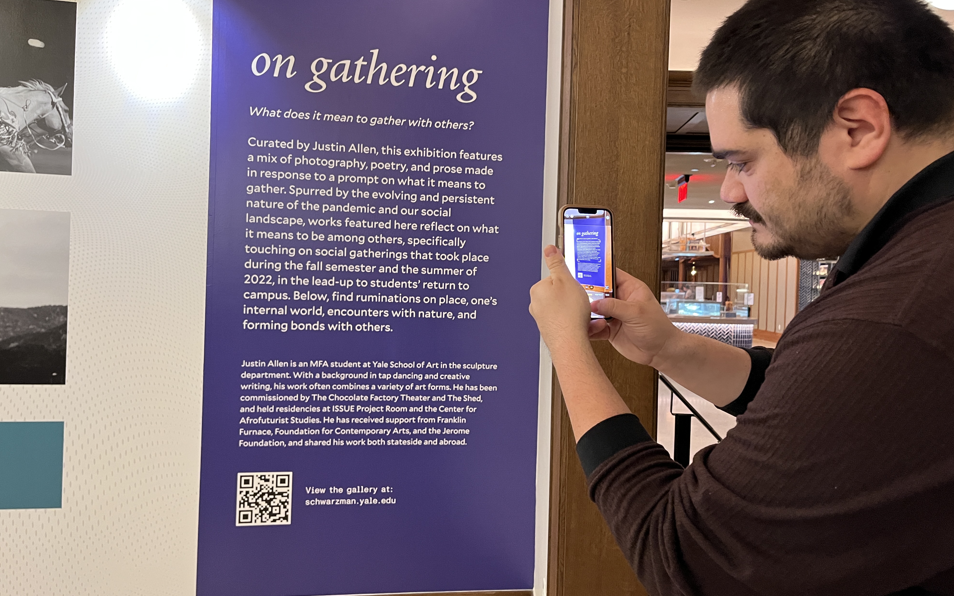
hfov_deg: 66.5
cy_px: 300
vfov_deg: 44.5
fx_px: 728
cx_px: 475
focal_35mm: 28
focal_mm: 5.1
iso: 400
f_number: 1.6
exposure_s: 1/60
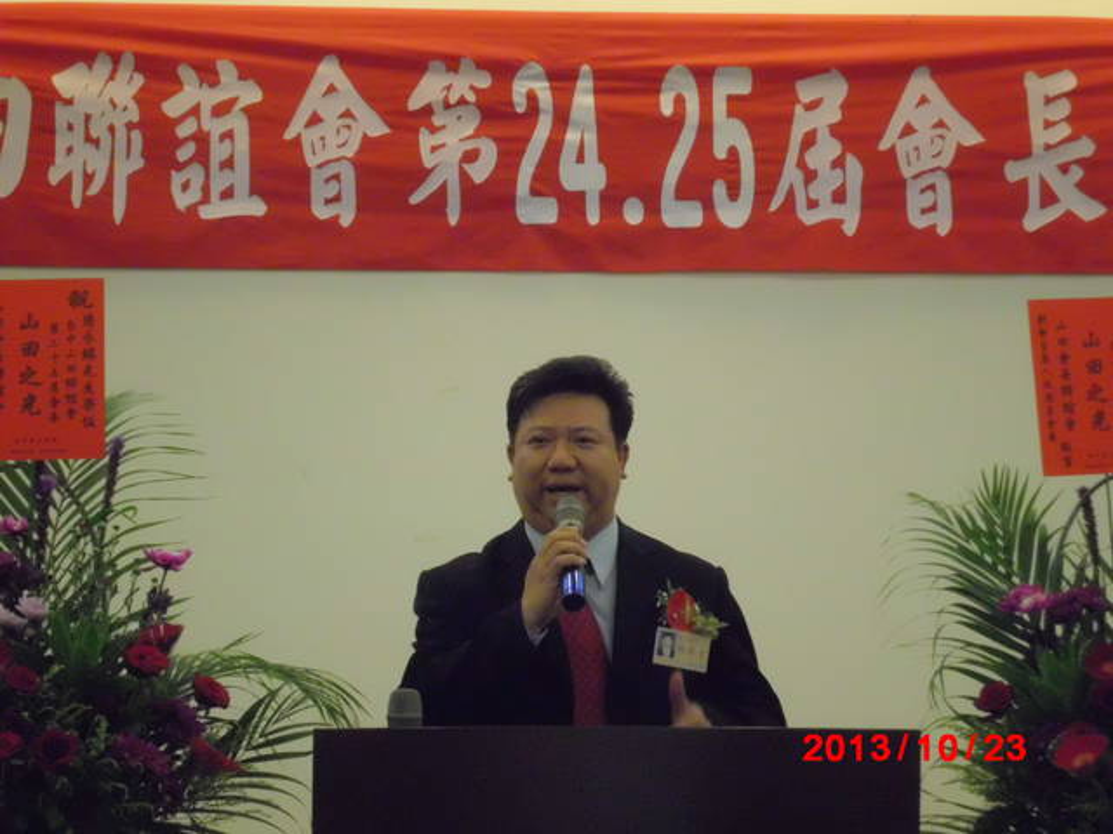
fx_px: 2797
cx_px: 556
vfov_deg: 17.0
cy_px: 417
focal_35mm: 87
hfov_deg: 22.5
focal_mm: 15.4
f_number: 4.9
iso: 800
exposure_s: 1/100
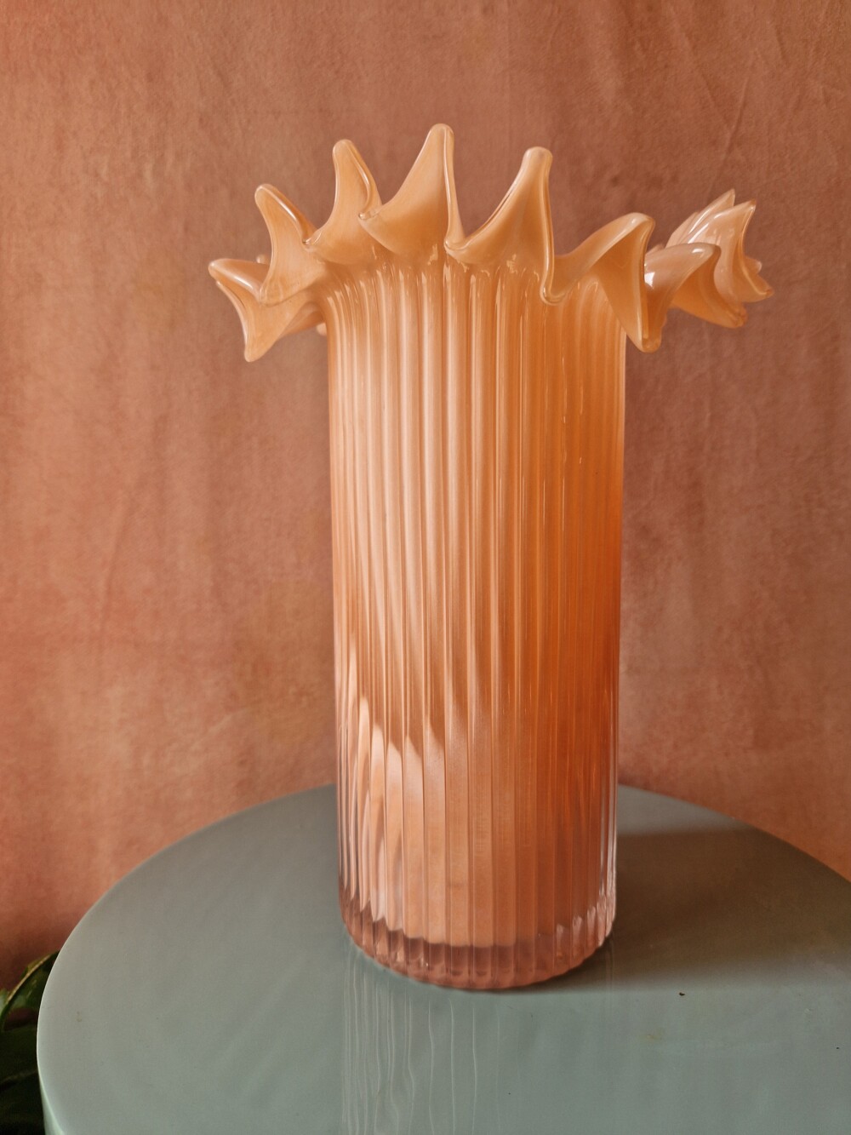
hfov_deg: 58.9
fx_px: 754
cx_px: 426
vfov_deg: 73.9
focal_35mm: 23
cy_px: 568
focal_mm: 5.4
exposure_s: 1/180
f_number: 1.8
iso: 50
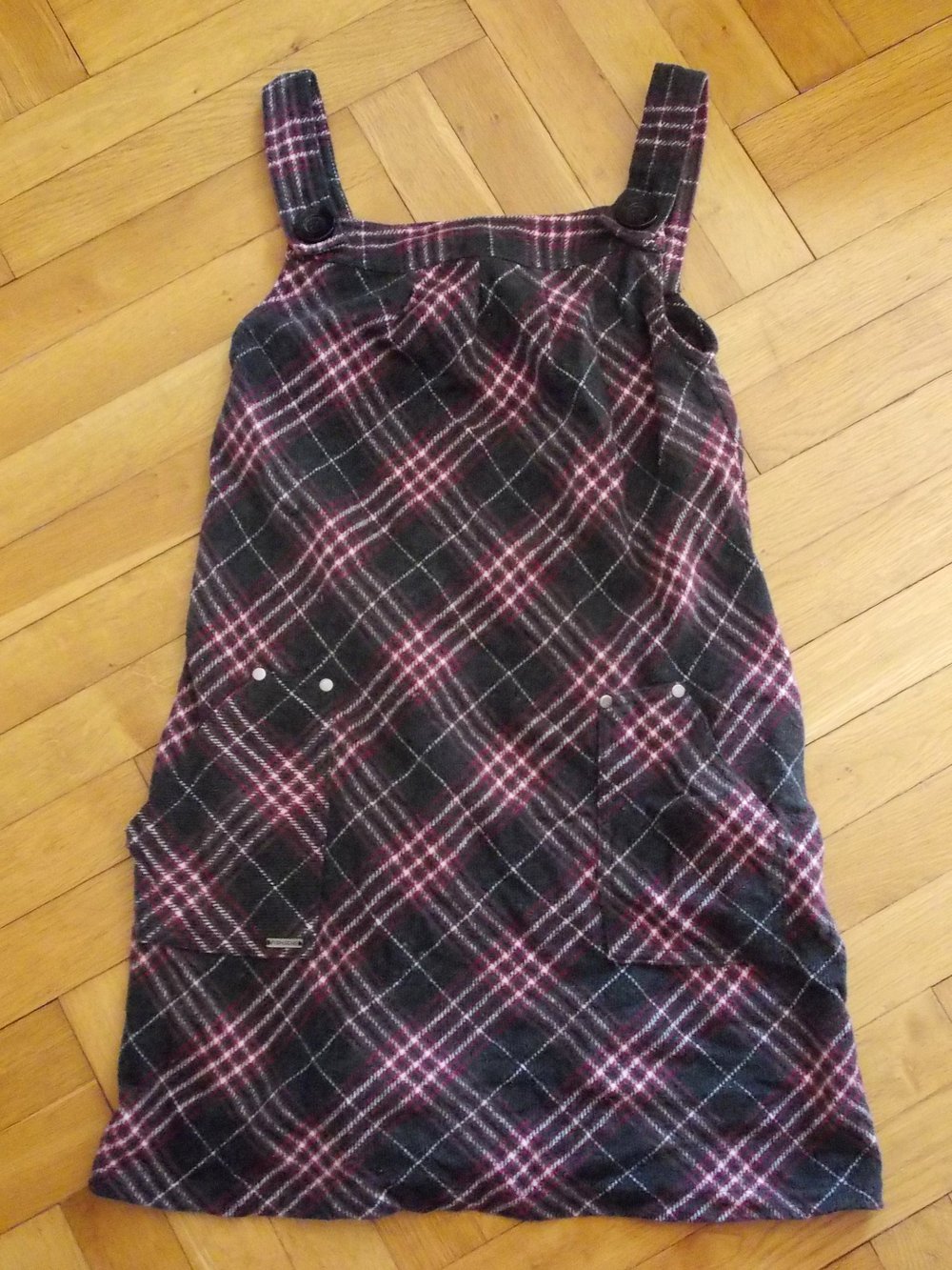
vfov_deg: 43.8
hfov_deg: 33.6
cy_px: 635
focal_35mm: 43
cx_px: 476
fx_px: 1577
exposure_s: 1/60
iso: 800
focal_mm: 6.1
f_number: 3.3
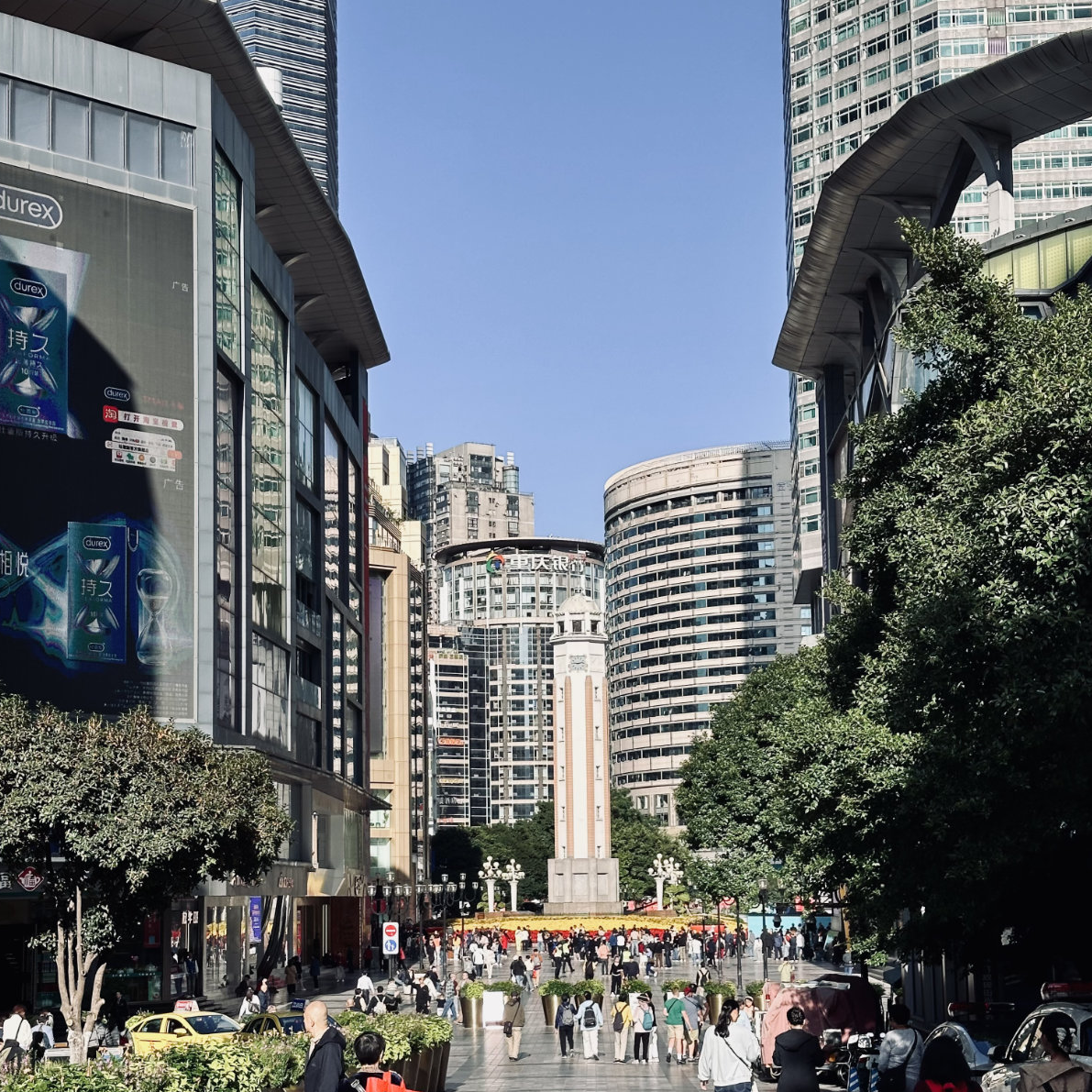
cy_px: 660
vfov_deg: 30.0
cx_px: 544
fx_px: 2034
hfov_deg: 30.0
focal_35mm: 57
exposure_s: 1/3367
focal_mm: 6.9
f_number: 1.8
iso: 64
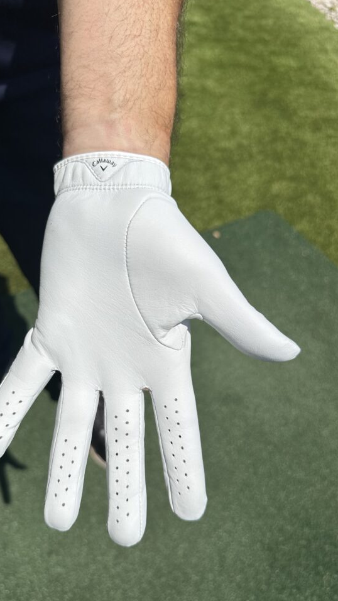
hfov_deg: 41.2
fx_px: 446
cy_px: 309
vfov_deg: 67.9
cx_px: 128
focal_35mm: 28
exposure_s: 1/12048
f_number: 1.78
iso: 80
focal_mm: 6.86
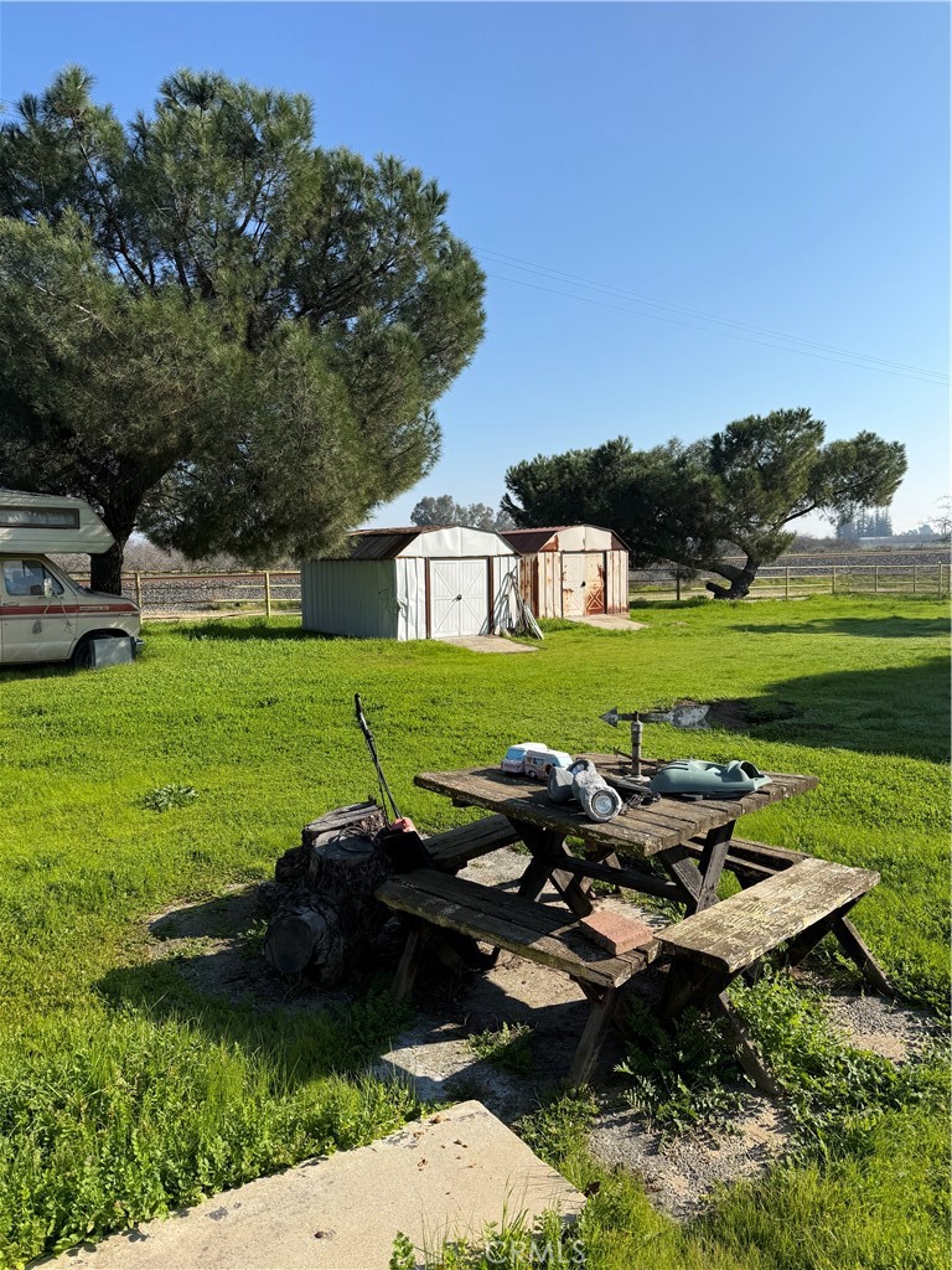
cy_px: 635
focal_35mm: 24
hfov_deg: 56.8
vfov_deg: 71.6
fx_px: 880
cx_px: 476
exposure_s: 1/3953
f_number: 1.78
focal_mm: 6.76
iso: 80
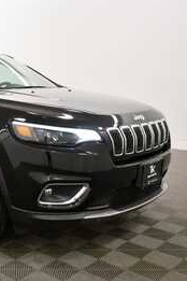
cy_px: 142
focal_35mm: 46
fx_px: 358
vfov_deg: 42.7
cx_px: -2
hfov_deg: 27.5
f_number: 5.6
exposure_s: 1/125
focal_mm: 20
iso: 1100
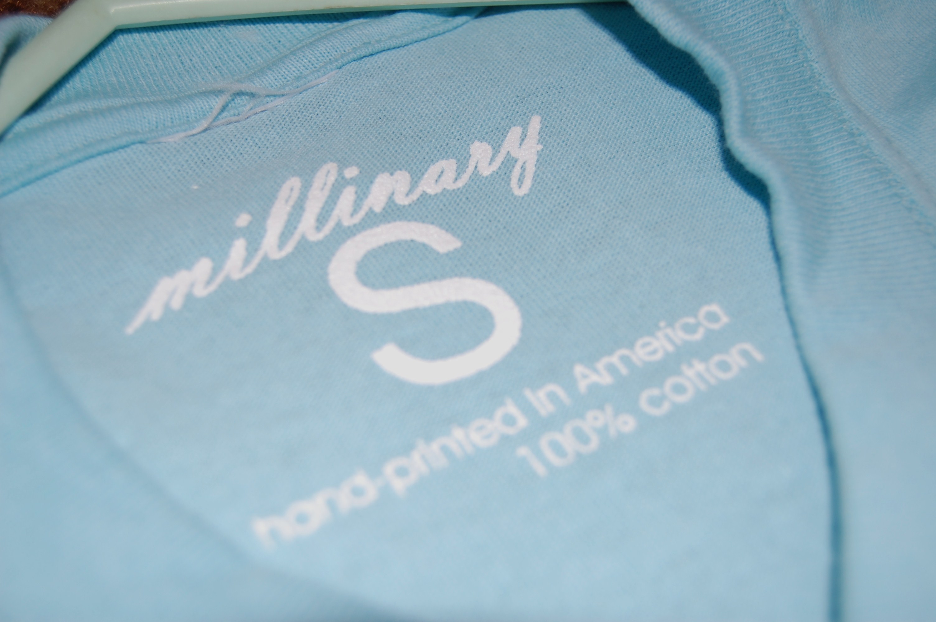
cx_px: 468
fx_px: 1247
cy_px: 311
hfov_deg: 41.1
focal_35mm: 48
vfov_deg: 28.0
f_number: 4.5
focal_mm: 32
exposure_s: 1/60
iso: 200
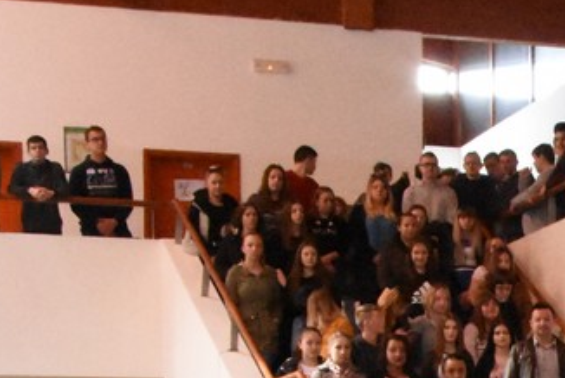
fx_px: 2706
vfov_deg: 7.8
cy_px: 652
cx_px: 872
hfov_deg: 11.4
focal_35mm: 172
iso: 11400
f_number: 16
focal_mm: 25
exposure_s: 1/80
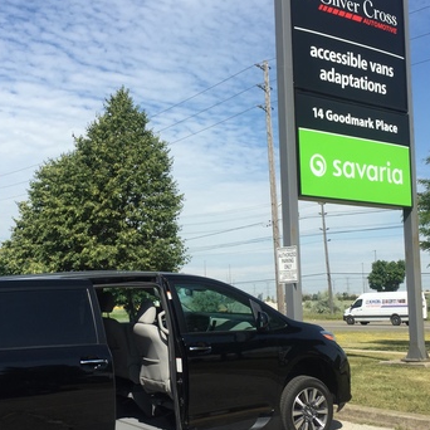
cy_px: 234
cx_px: 167
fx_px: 675
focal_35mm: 48
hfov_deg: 35.2
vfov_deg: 35.3
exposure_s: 1/1980
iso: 32
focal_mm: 4.15
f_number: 2.2
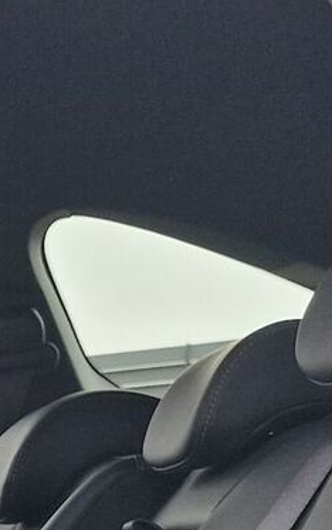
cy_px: 927
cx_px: -643
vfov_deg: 14.8
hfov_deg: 8.8
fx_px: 1808
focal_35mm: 125
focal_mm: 5.54
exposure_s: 1/100
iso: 200
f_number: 1.8
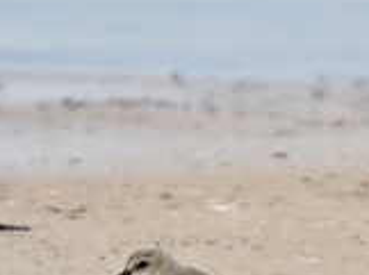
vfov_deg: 0.9
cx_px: 46
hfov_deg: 1.2
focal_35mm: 1639
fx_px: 17446
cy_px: 260
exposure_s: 1/250
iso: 140
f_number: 5.6
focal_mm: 300
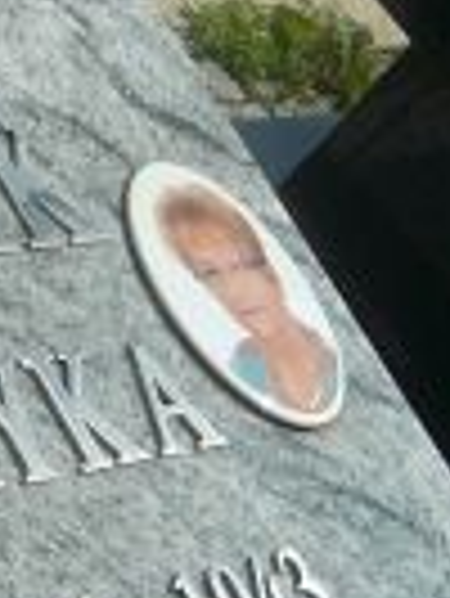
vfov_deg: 11.8
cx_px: -238
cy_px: 306
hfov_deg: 8.6
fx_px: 2907
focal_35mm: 168
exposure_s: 1/1300
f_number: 5
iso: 80
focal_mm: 5.2
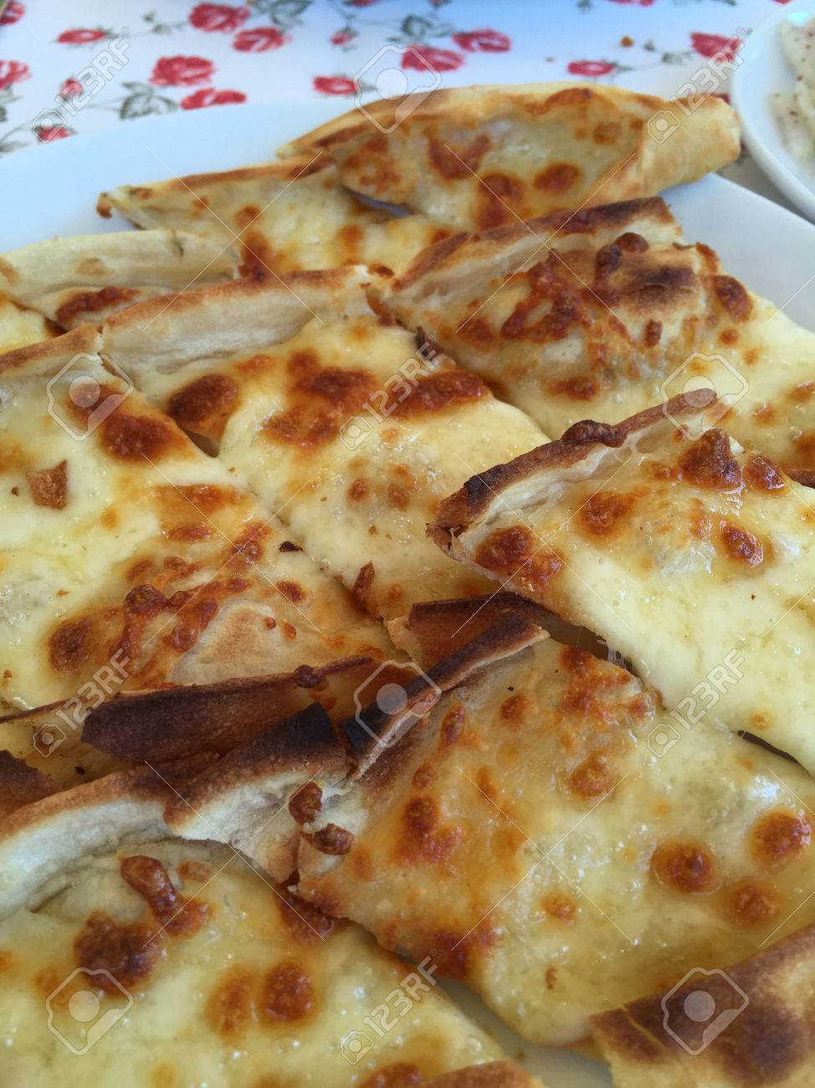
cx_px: 408
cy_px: 544
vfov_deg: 61.7
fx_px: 911
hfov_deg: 48.2
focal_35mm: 29
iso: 32
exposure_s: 1/124
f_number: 2.2
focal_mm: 4.15
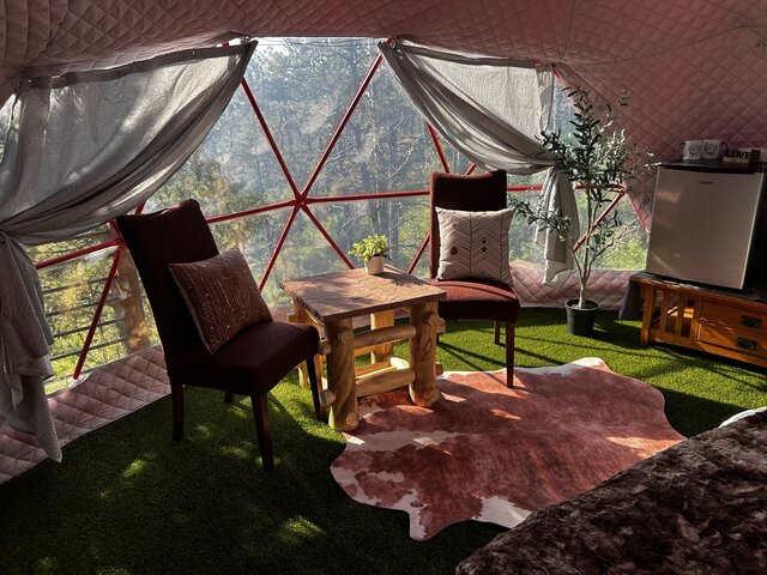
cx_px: 384
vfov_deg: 53.1
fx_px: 576
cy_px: 288
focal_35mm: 26
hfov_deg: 67.3
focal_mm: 5.7
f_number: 1.5
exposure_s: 1/687
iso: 50
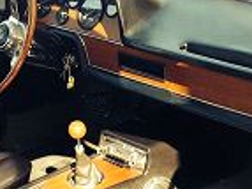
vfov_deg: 14.7
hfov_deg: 20.0
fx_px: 713
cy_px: 201
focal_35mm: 98
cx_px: 79
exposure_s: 1/120
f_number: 2.4
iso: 50
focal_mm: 4.28
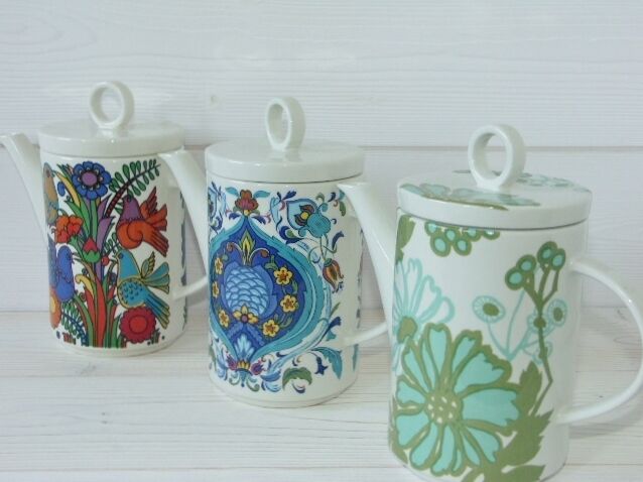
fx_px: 873
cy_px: 241
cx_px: 322
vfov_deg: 30.9
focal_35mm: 47
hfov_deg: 40.4
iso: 100
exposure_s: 1/100
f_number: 3.5
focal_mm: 12.23
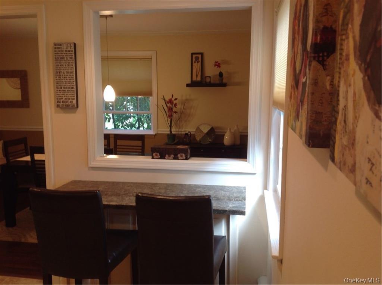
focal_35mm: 35
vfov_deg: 40.6
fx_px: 386
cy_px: 142
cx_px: 191
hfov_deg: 52.7
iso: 64
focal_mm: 4.28
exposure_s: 1/15
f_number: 2.4
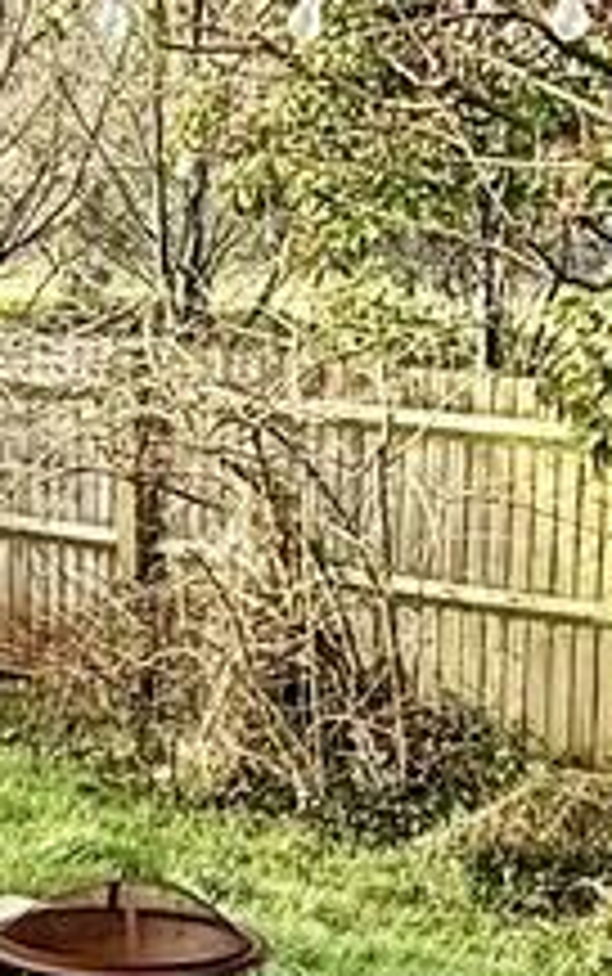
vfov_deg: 28.5
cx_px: 320
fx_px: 1864
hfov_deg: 18.6
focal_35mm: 70
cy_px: 828
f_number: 2.2
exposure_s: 1/413
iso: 64
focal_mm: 2.22
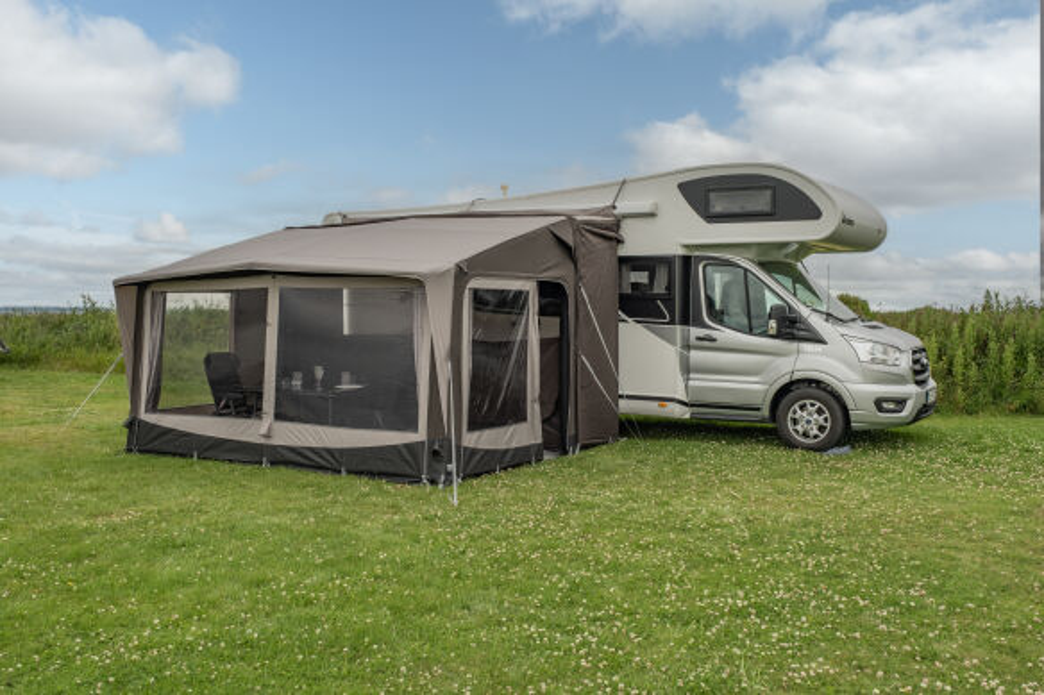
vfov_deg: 36.9
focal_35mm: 36
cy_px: 348
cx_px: 522
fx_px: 1044
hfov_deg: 53.1
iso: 125
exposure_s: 1/110
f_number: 5.6
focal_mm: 24.2
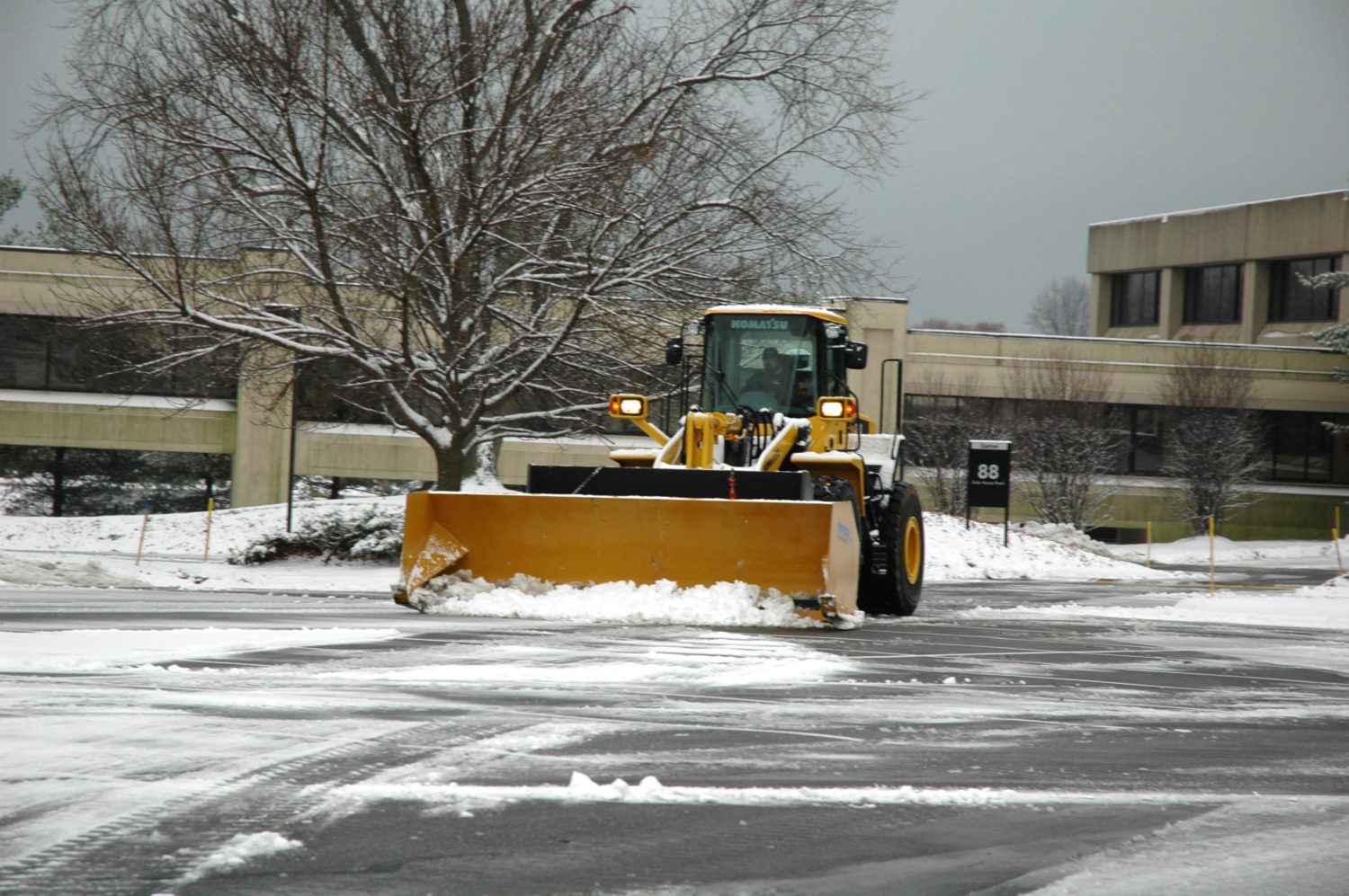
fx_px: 3931
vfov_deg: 13.0
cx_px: 674
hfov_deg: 19.5
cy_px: 448
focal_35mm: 105
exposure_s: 1/125
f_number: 5.6
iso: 200
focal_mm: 70
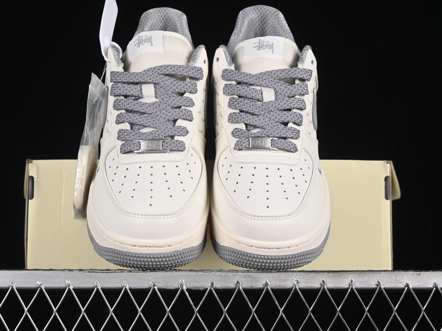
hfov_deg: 23.8
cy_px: 167
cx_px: 202
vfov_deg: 18.0
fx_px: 1047
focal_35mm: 82
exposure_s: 1/80
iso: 160
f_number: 8
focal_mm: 50
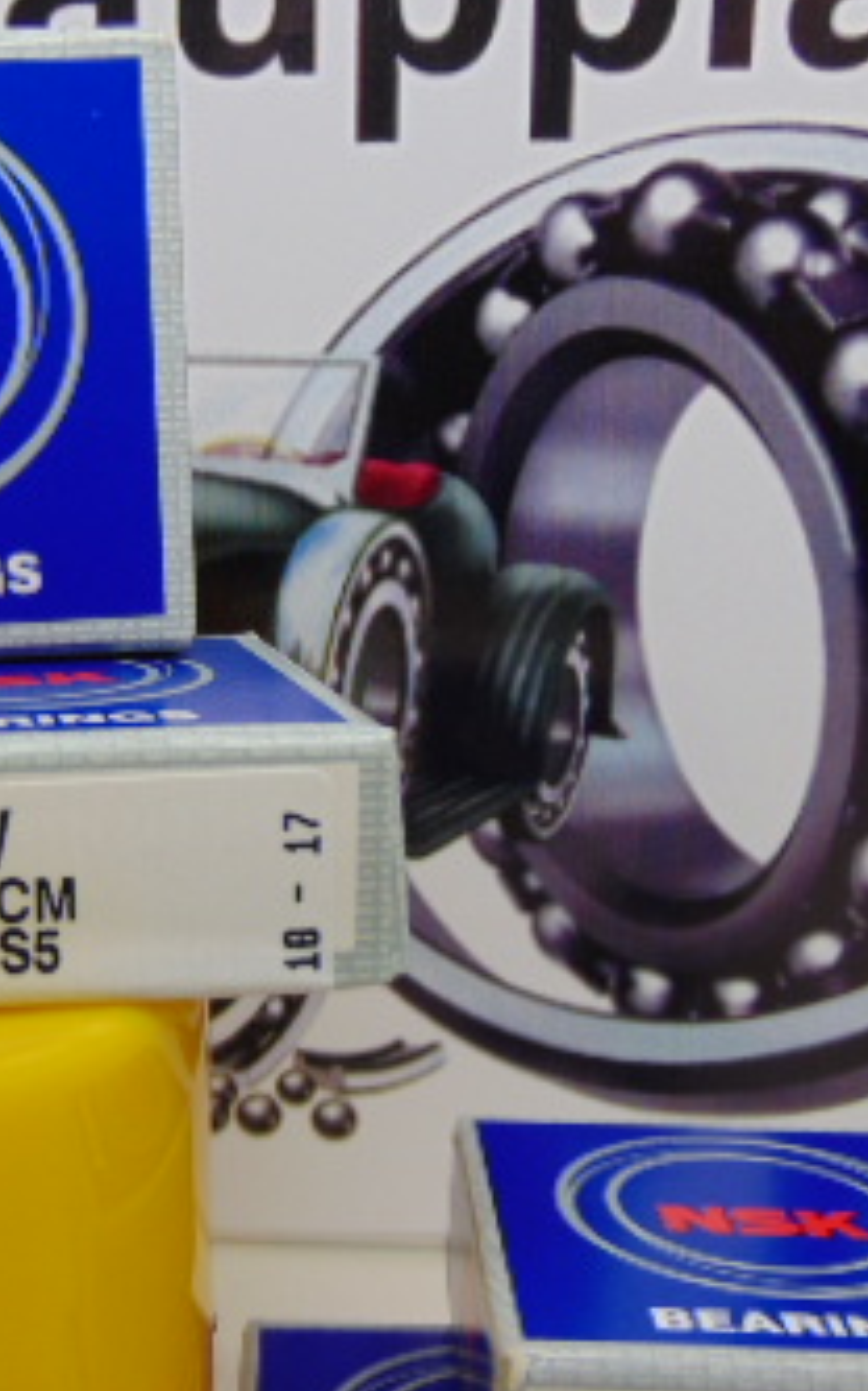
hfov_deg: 24.9
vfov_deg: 39.4
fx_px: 1931
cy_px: 840
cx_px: 175
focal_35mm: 51
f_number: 3
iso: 80
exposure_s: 1/100
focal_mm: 4.5
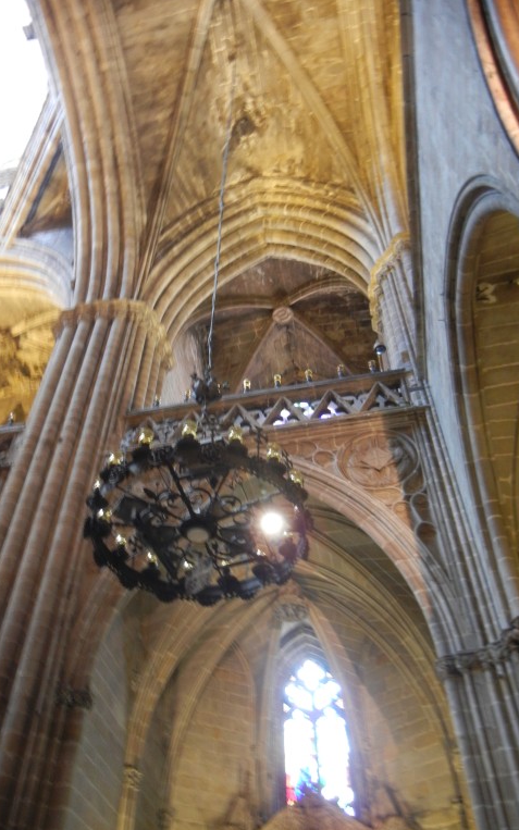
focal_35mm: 32
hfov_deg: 39.3
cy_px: 416
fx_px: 724
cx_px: 214
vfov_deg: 59.6
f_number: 3.5
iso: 400
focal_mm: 5.4
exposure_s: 1/2.6
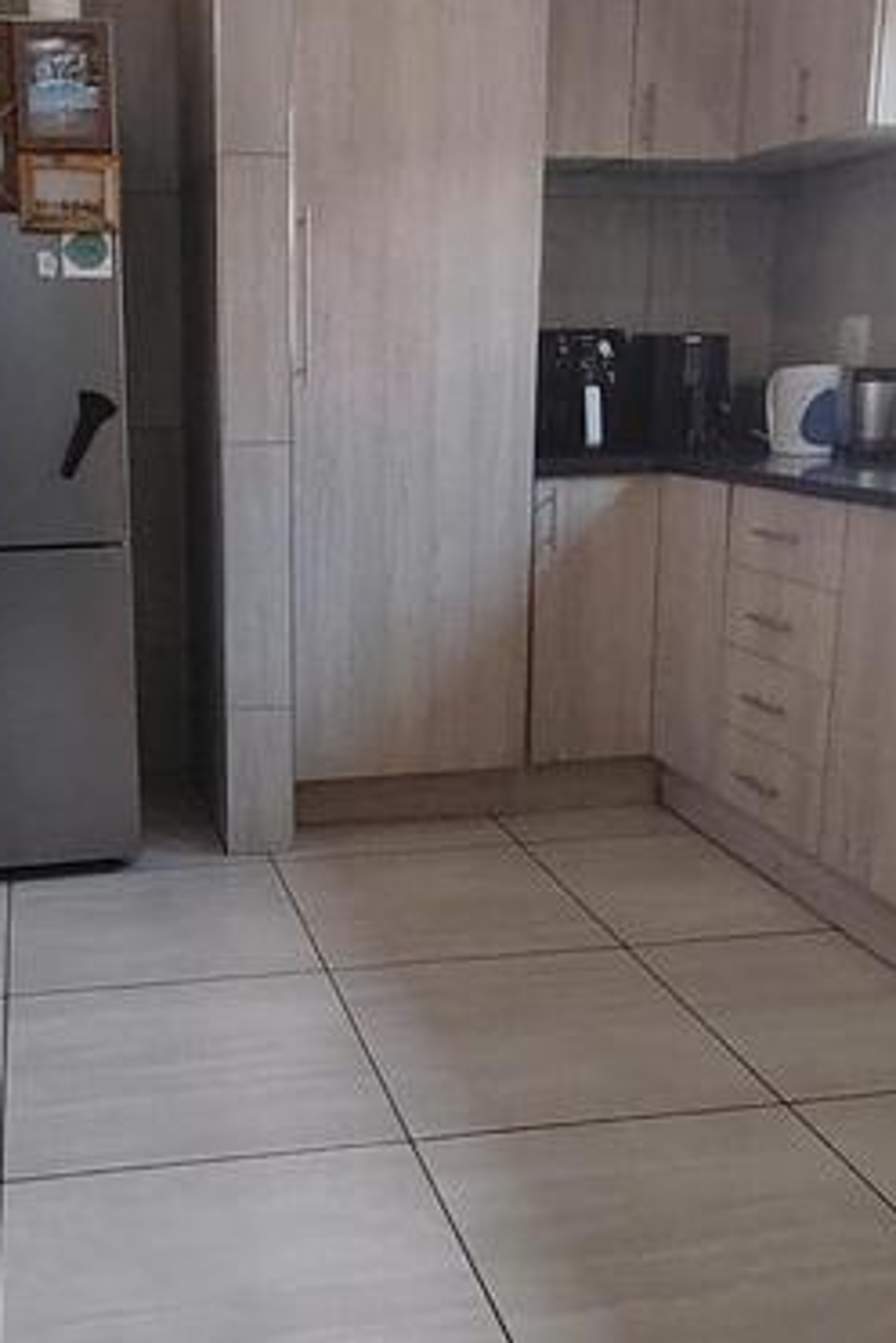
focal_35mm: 38
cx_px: 238
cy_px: 704
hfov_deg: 34.4
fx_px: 1419
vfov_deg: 50.7
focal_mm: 1.42
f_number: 2.2
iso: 116
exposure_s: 1/100
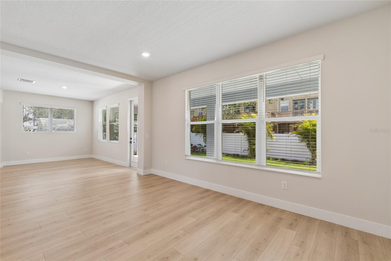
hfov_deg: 100.4
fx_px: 163
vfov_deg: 77.3
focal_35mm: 15
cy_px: 130
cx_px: 196
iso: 100
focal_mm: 10
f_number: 7.1
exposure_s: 1/13
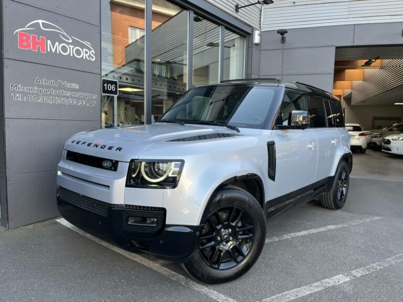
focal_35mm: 26
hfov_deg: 67.3
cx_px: 202
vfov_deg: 53.1
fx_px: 303
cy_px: 151
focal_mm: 5.1
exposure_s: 1/246
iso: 40
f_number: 1.6
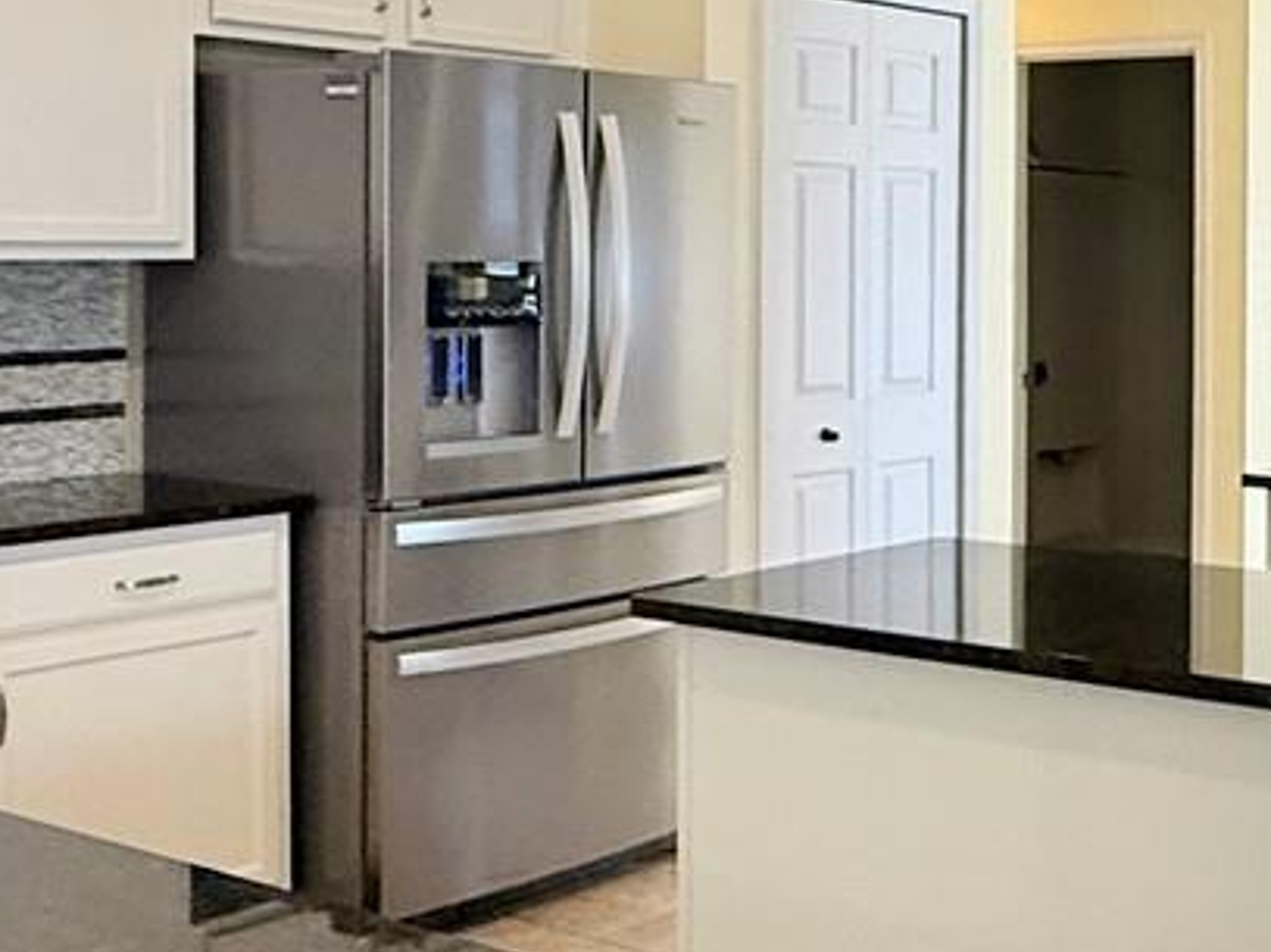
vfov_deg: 26.4
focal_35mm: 55
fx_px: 2019
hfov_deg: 31.8
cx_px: 1318
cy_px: 300
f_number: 2.2
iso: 320
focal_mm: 2.22
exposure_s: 1/120
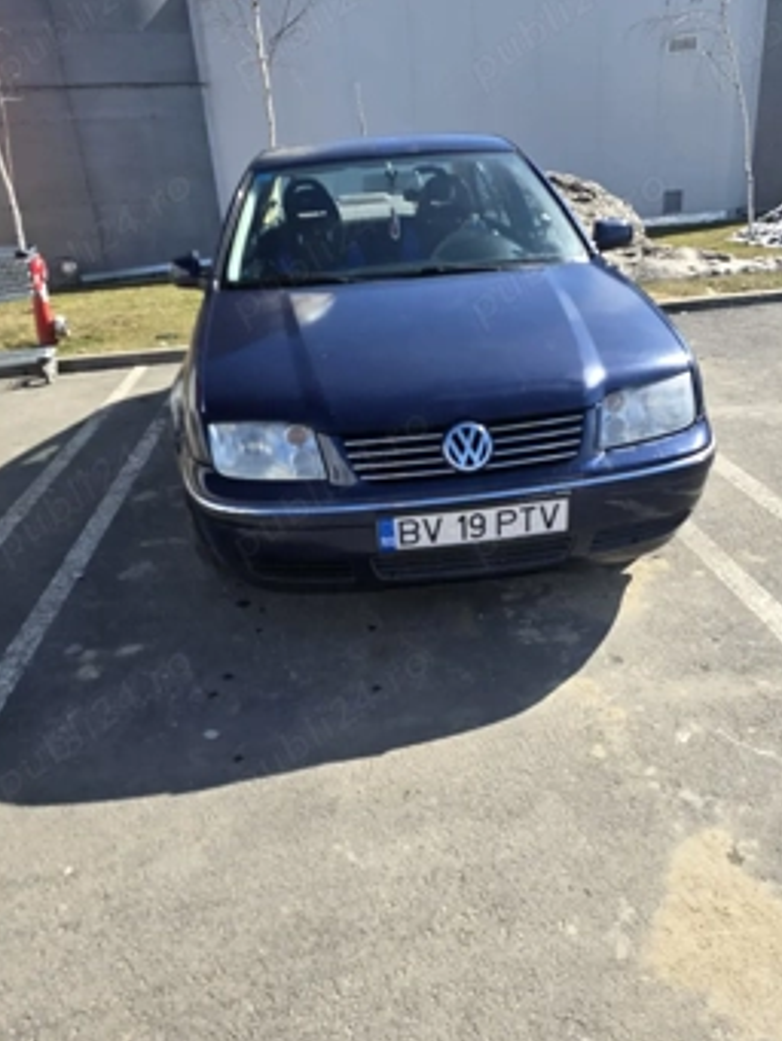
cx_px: 391
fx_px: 813
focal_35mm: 27
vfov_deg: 65.3
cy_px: 522
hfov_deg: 51.4
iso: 12
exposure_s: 1/435
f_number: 1.7
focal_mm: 6.3
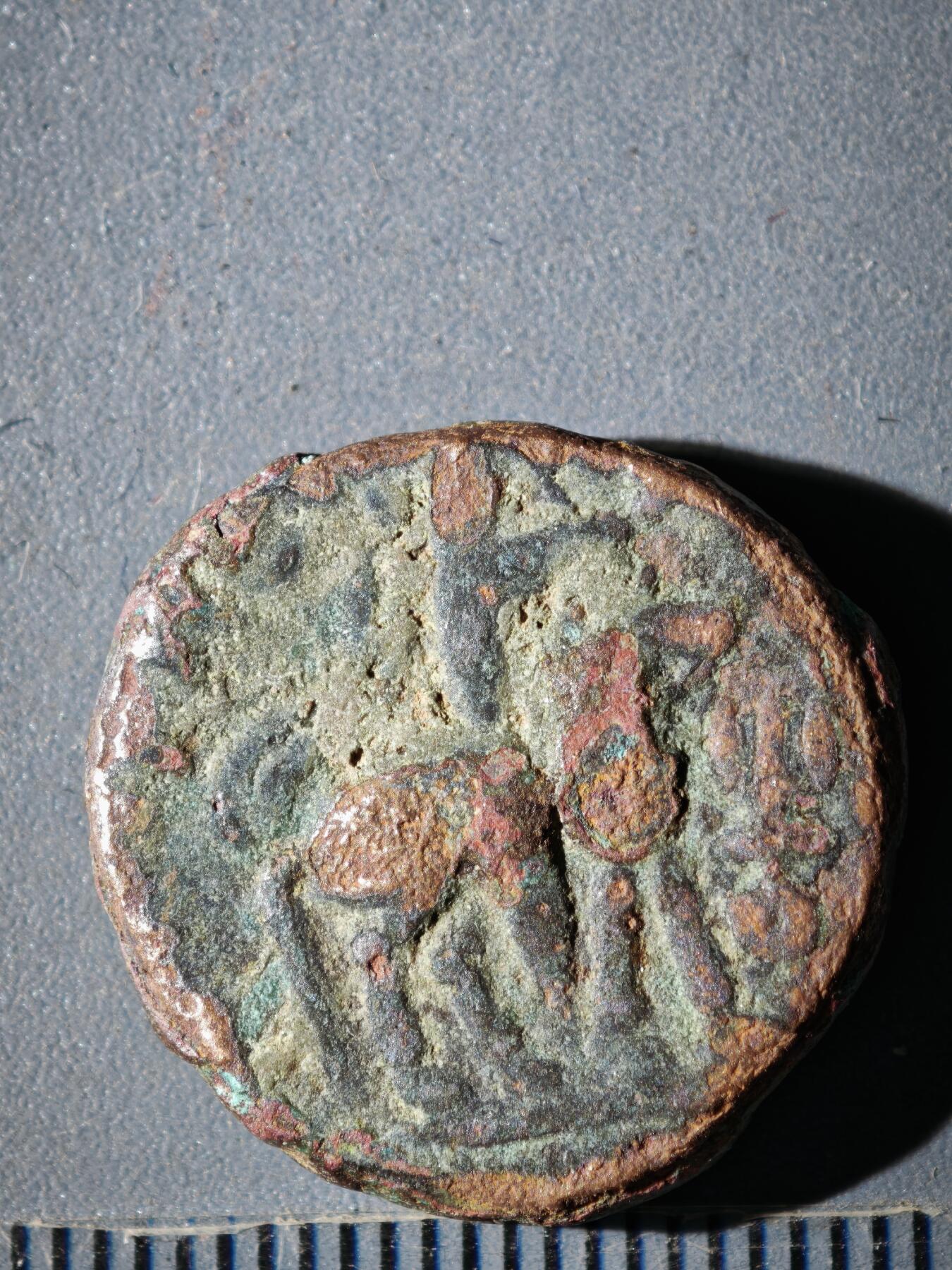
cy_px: 635
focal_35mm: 125
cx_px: 476
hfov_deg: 11.9
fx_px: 4584
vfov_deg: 15.8
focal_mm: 9
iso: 100
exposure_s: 1/100
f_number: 2
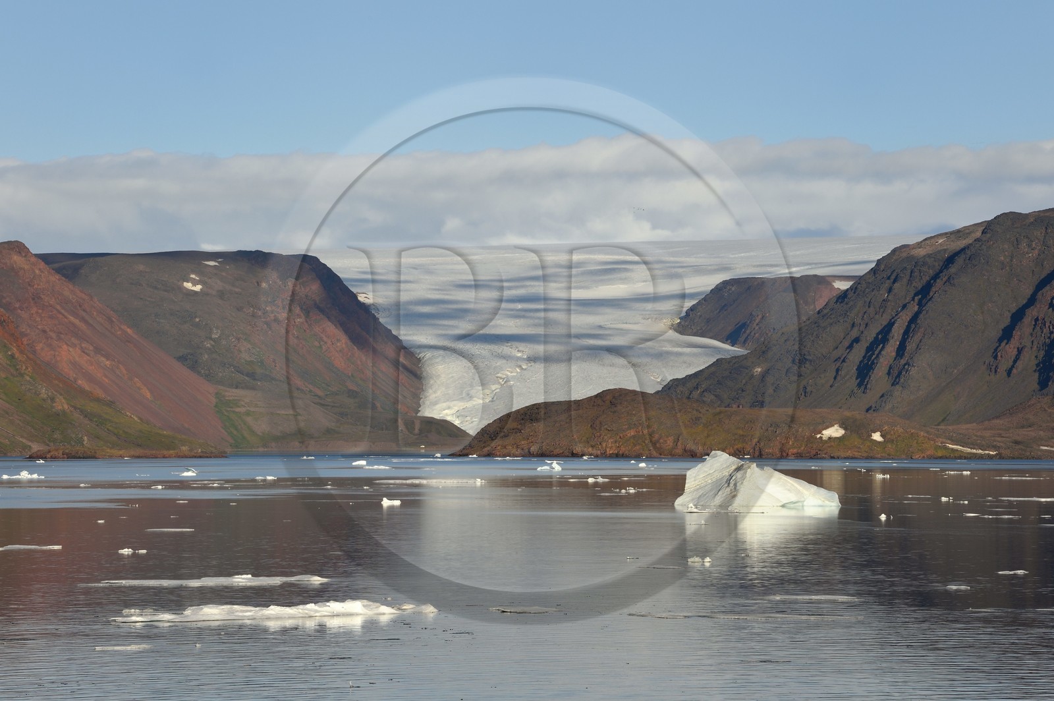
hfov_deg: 10.3
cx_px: 527
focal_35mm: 200
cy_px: 350
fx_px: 5851
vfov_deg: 6.9
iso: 200
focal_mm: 200
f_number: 14
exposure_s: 1/320
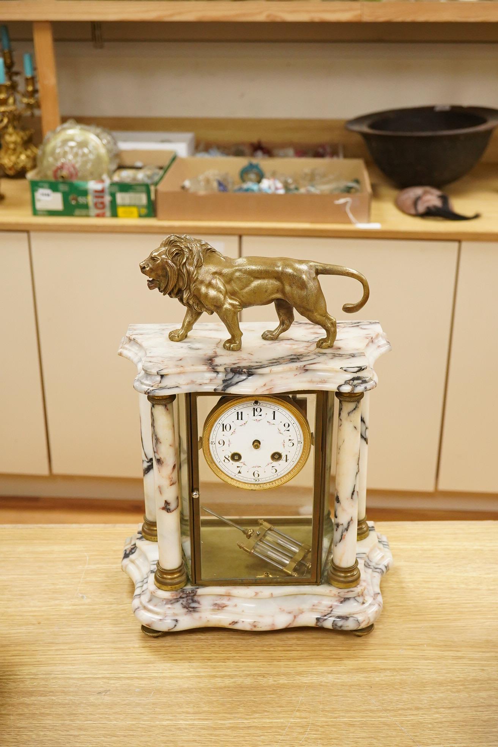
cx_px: 249
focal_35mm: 45
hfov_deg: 29.9
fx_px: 934
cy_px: 374
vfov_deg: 43.6
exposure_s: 1/160
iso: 2500
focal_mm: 30
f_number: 8
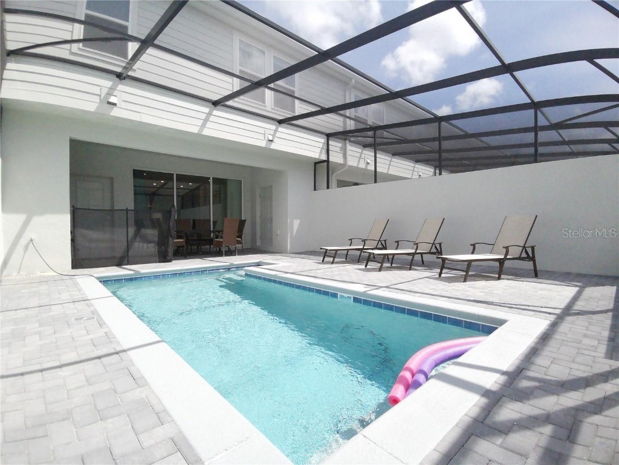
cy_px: 232
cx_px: 310
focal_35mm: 17
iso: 400
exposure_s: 1/4000
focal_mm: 2.26
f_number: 2.2
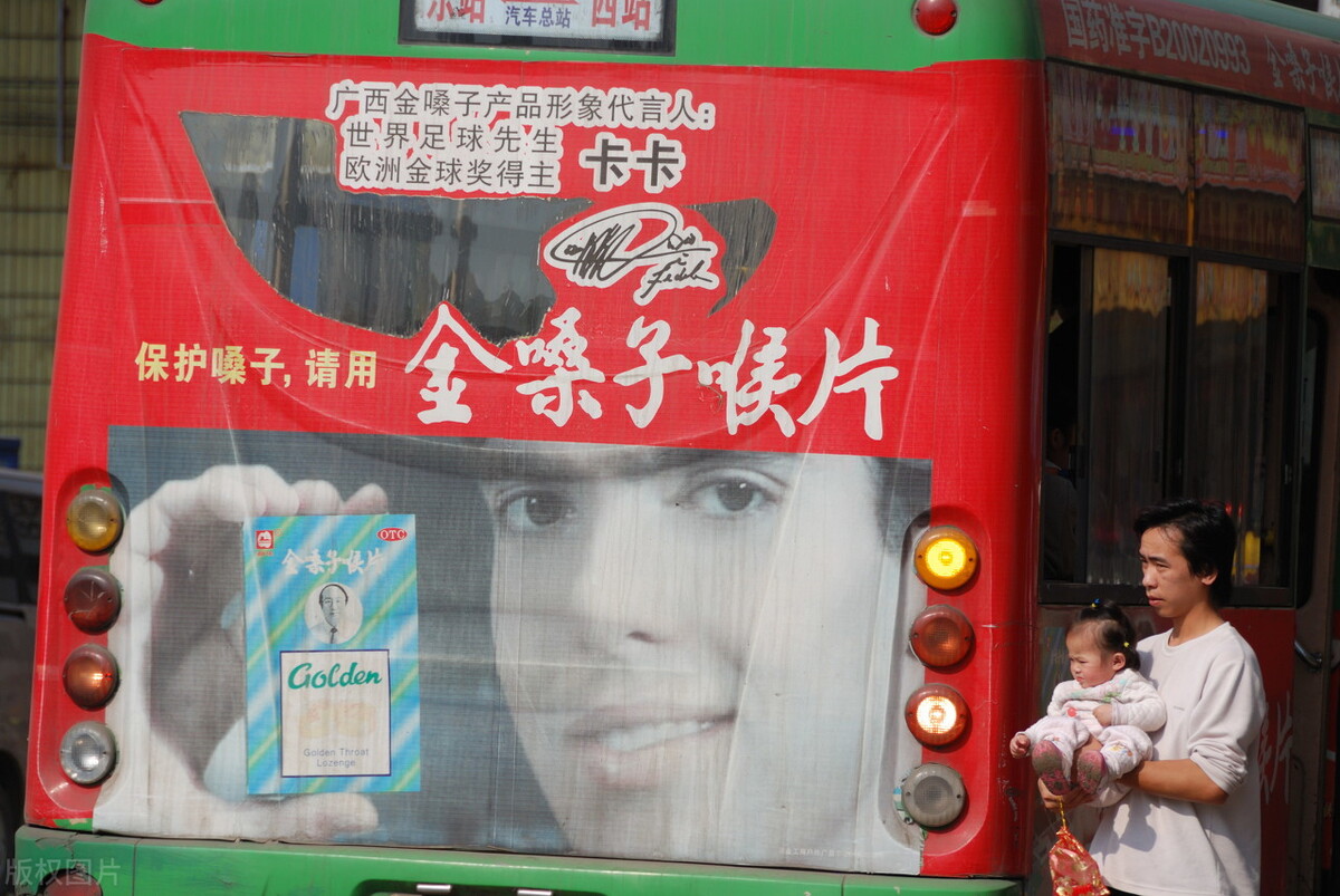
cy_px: 448
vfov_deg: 4.6
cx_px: 670
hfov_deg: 6.9
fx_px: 11179
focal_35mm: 300
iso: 125
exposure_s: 1/500
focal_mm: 200
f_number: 6.3
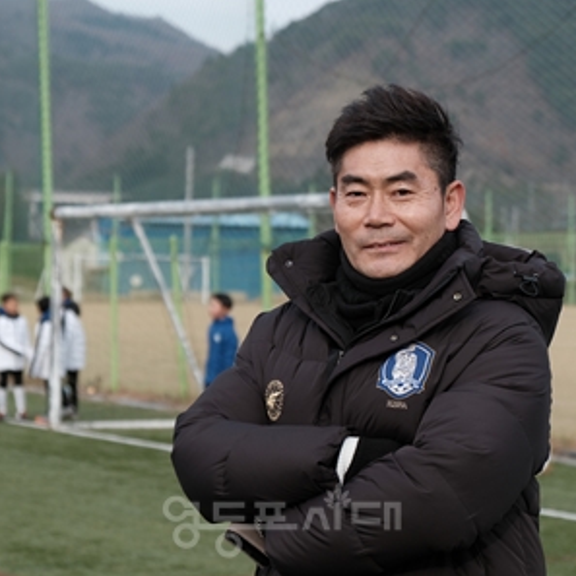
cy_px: 289
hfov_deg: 16.3
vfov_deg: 16.3
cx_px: 281
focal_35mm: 107
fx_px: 2014
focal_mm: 55
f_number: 4
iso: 400
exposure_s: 1/1000
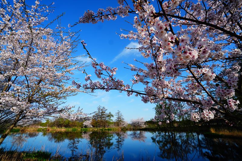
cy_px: 80
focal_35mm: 15
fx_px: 101
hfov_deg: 100.4
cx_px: 121
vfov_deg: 77.3
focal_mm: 10
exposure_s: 1/250
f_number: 8
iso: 100
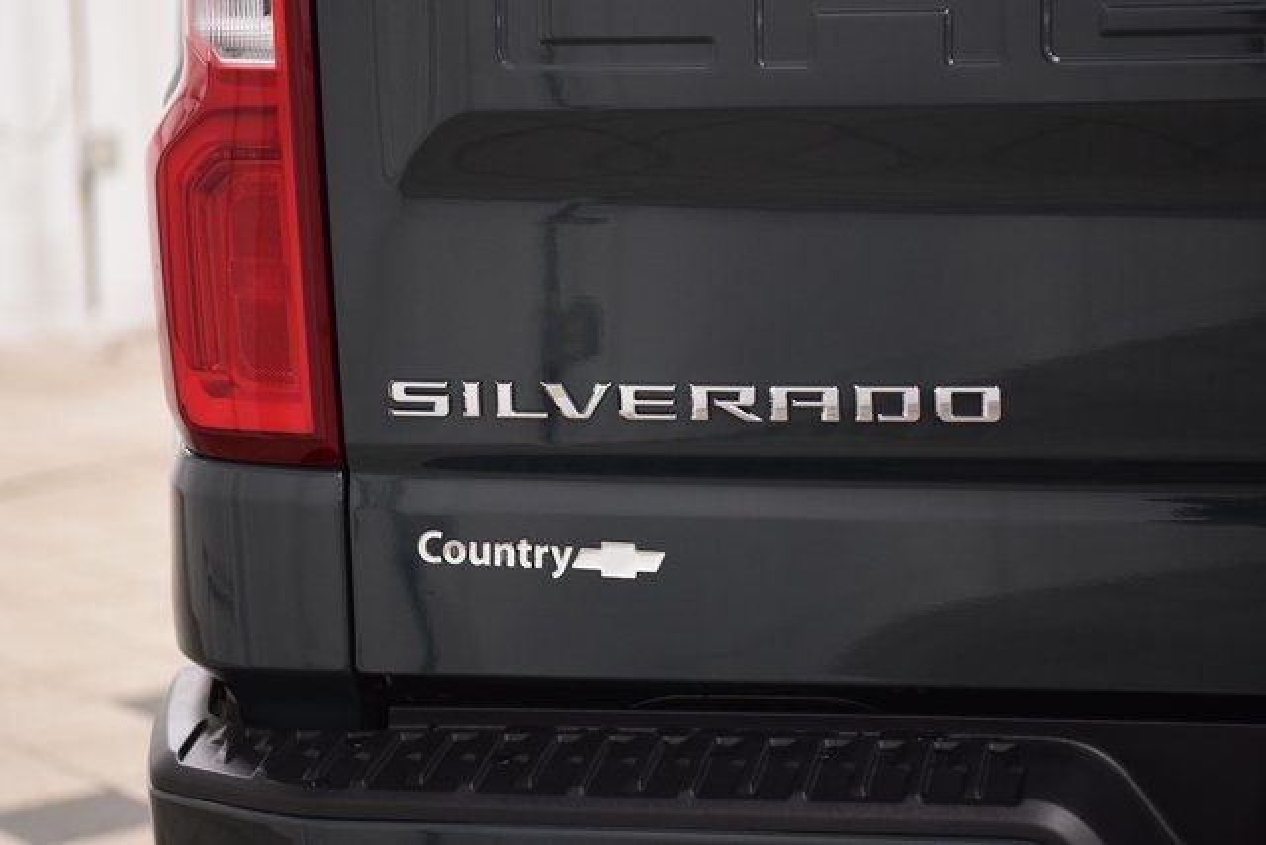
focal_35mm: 105
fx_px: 3693
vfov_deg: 13.0
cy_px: 422
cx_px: 633
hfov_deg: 19.5
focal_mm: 70
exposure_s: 1/100
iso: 1600
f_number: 2.8
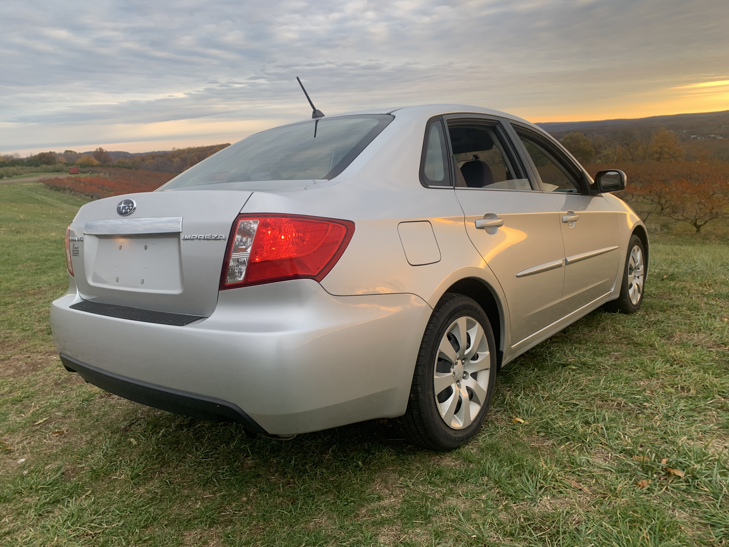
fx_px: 548
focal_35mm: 26
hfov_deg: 67.3
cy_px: 274
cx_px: 364
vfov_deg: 53.1
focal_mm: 4.25
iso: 50
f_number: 1.8
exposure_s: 1/121
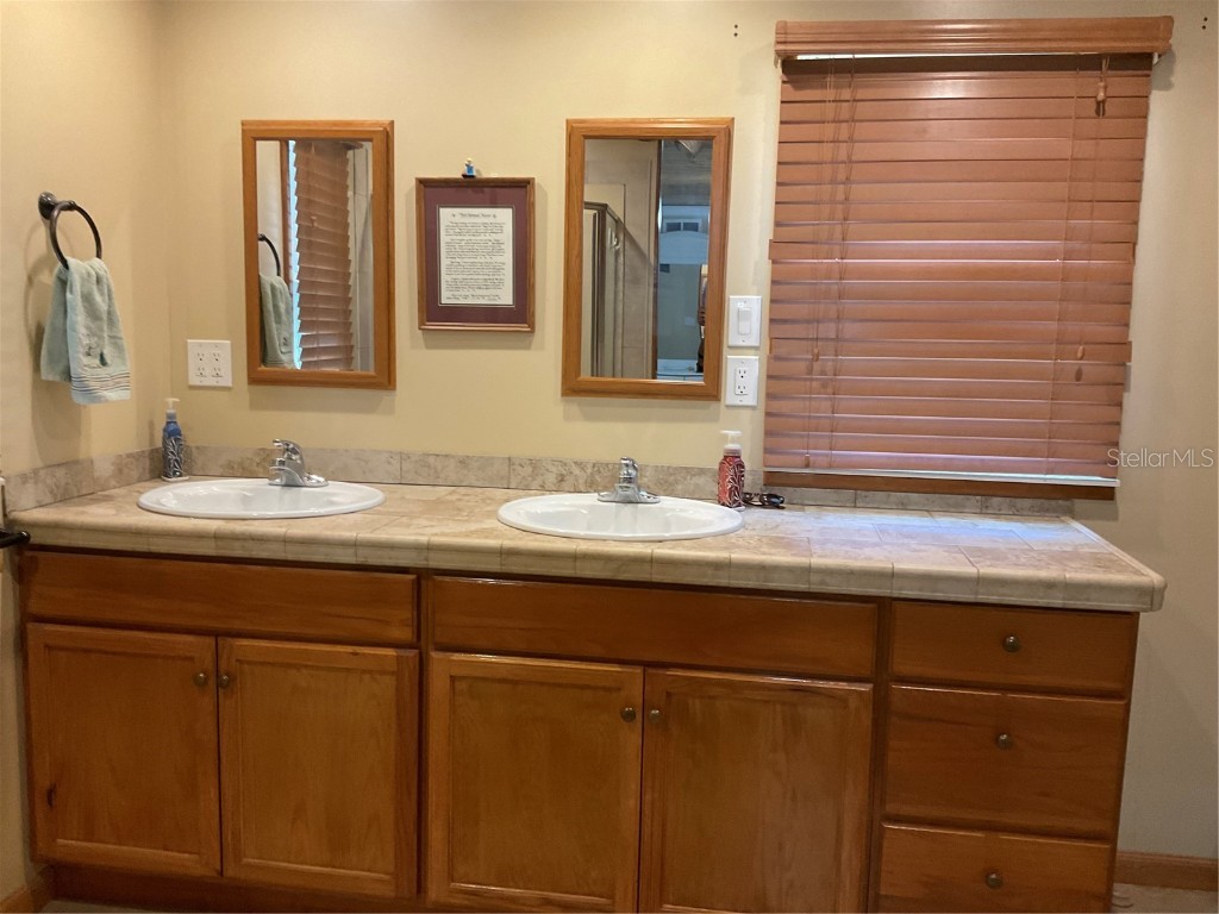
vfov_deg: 48.2
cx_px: 610
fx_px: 1021
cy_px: 457
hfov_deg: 61.7
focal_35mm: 29
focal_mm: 3
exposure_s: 1/60
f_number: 1.8
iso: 125
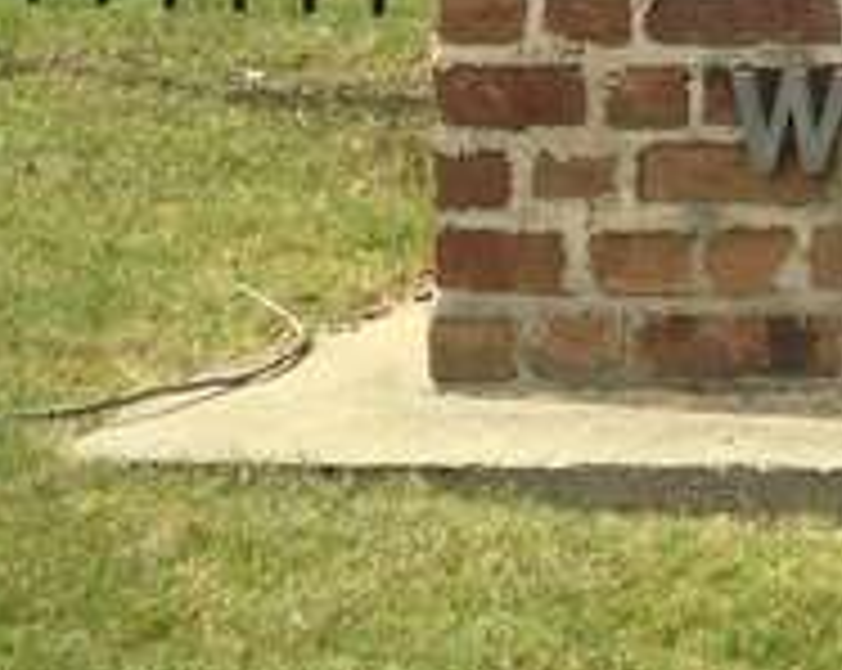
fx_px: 3434
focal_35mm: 138
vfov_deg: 10.5
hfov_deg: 12.4
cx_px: 1670
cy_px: -540
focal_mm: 4.12
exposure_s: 1/821
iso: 50
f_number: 2.4
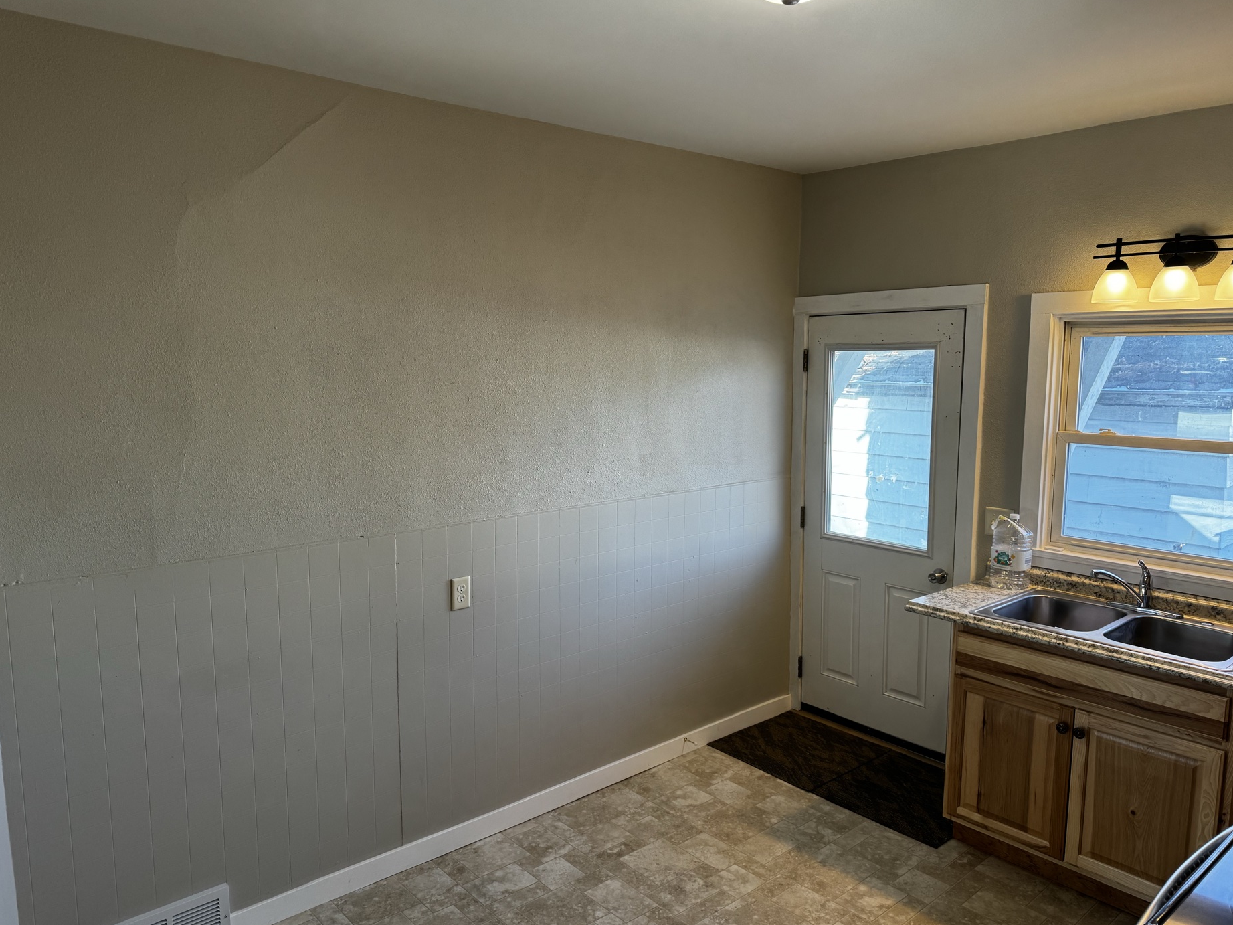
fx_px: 890
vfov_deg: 54.9
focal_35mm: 25
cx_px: 641
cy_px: 469
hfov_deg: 69.4
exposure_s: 1/120
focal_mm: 6.76
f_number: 1.78
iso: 100
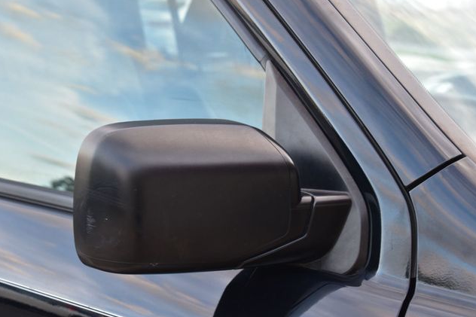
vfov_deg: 17.3
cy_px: 158
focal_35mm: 79
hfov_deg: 25.7
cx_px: 238
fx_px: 1044
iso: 400
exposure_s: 1/40
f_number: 7.1
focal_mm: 52
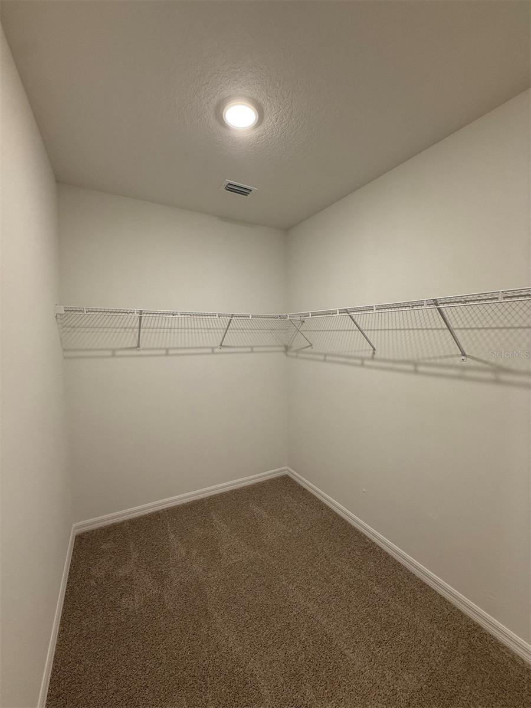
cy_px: 354
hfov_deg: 85.7
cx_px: 266
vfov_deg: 102.1
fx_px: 286
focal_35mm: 14
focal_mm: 2.22
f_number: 2.2
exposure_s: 1/120
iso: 250
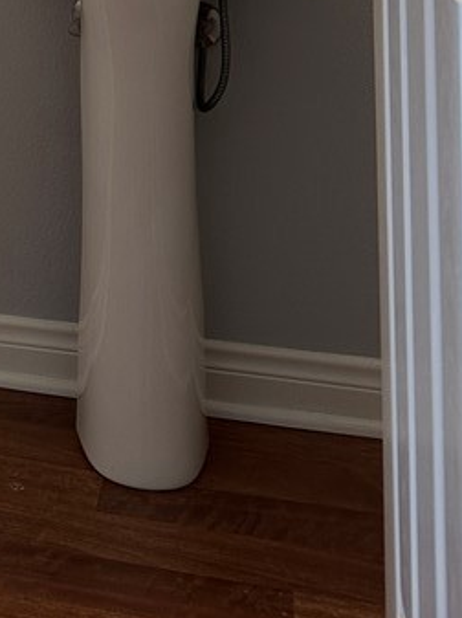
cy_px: -244
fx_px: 1302
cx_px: -226
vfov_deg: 22.9
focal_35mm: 73
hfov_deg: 18.0
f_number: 1.78
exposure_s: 1/60
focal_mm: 6.86
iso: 125
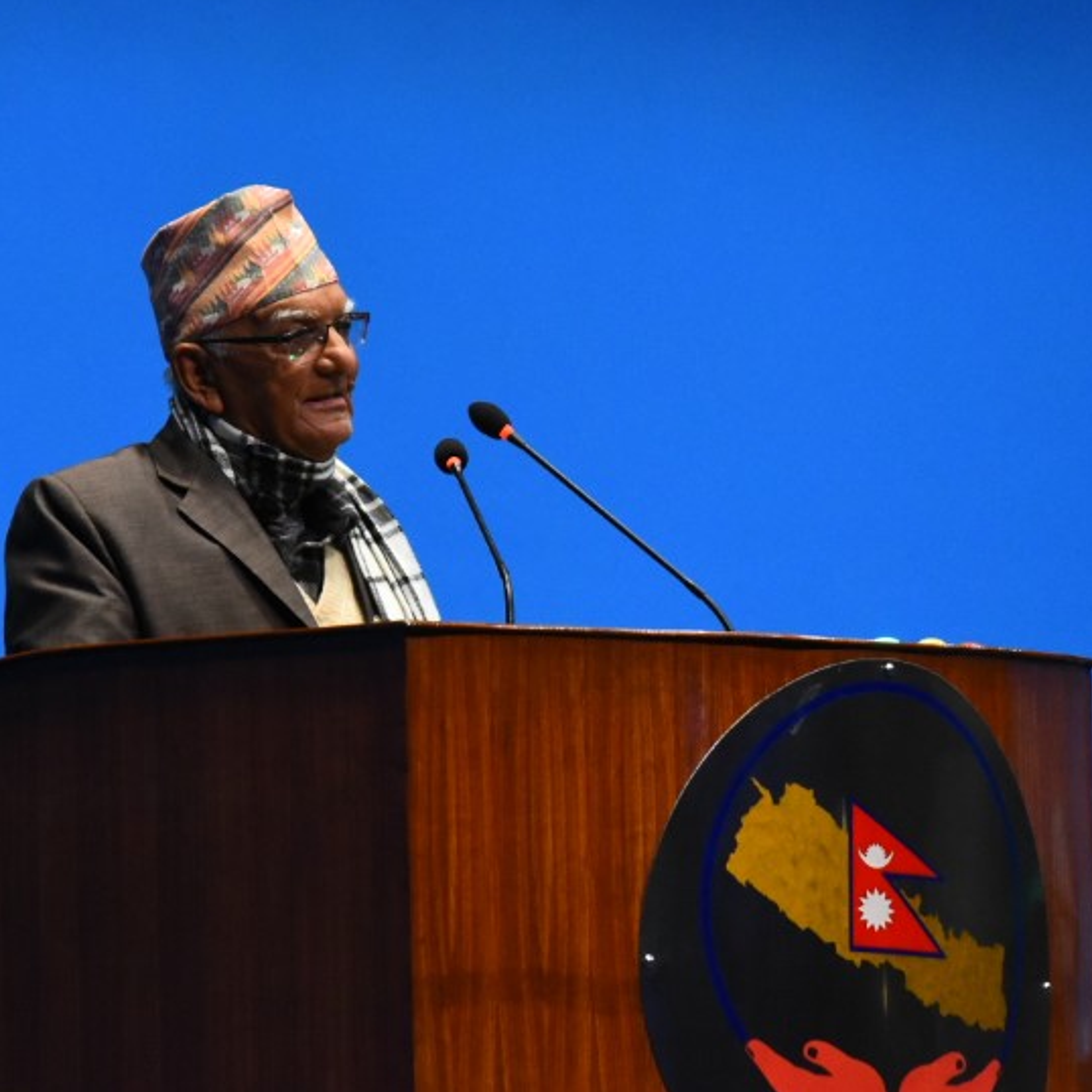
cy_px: 367
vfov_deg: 4.8
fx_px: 12991
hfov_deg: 4.8
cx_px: 323
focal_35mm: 364
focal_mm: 200
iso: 8000
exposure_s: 1/640
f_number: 4
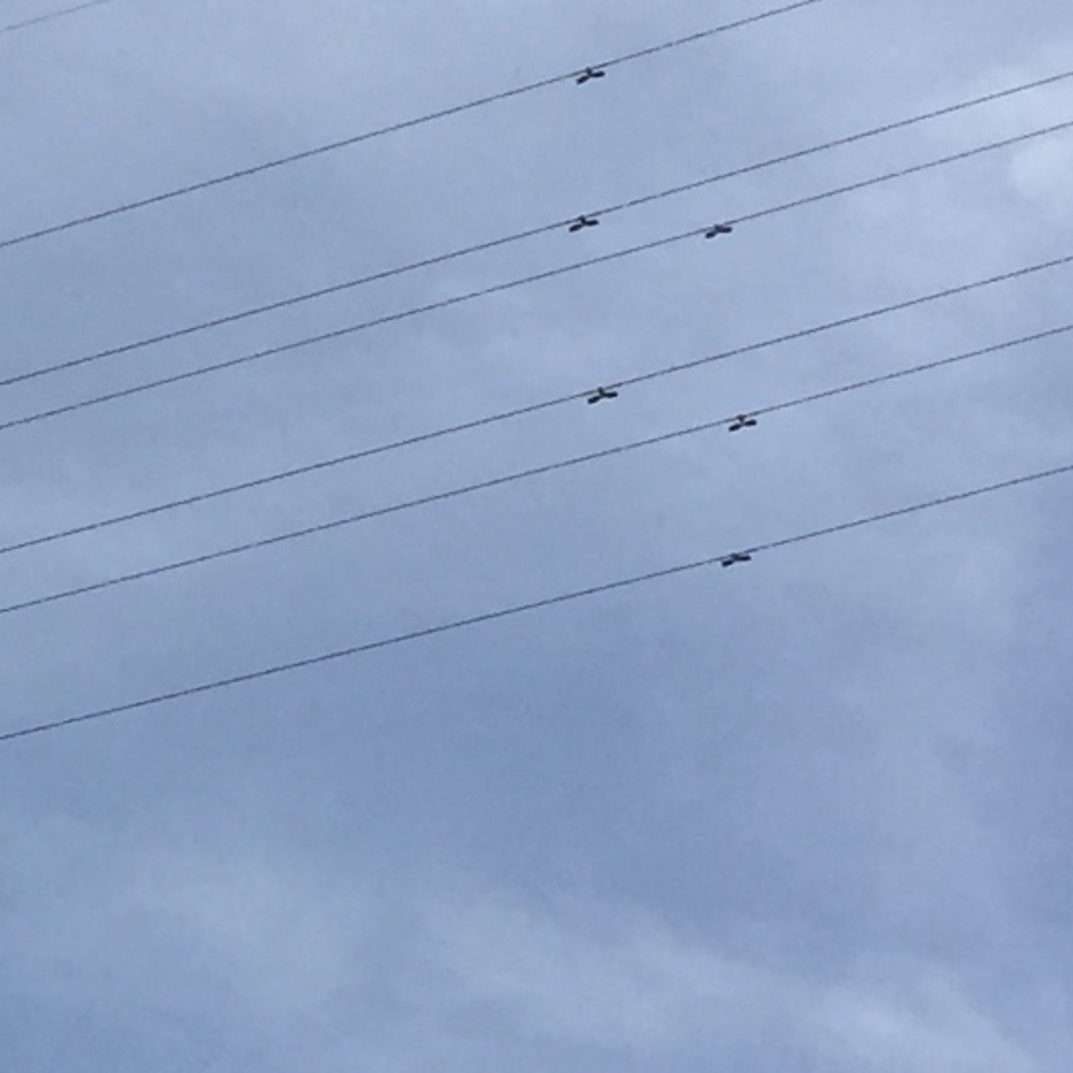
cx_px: -802
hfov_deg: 10.5
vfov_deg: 11.0
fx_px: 5541
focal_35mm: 158
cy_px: 340
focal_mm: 4.15
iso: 32
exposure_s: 1/2825
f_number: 2.2
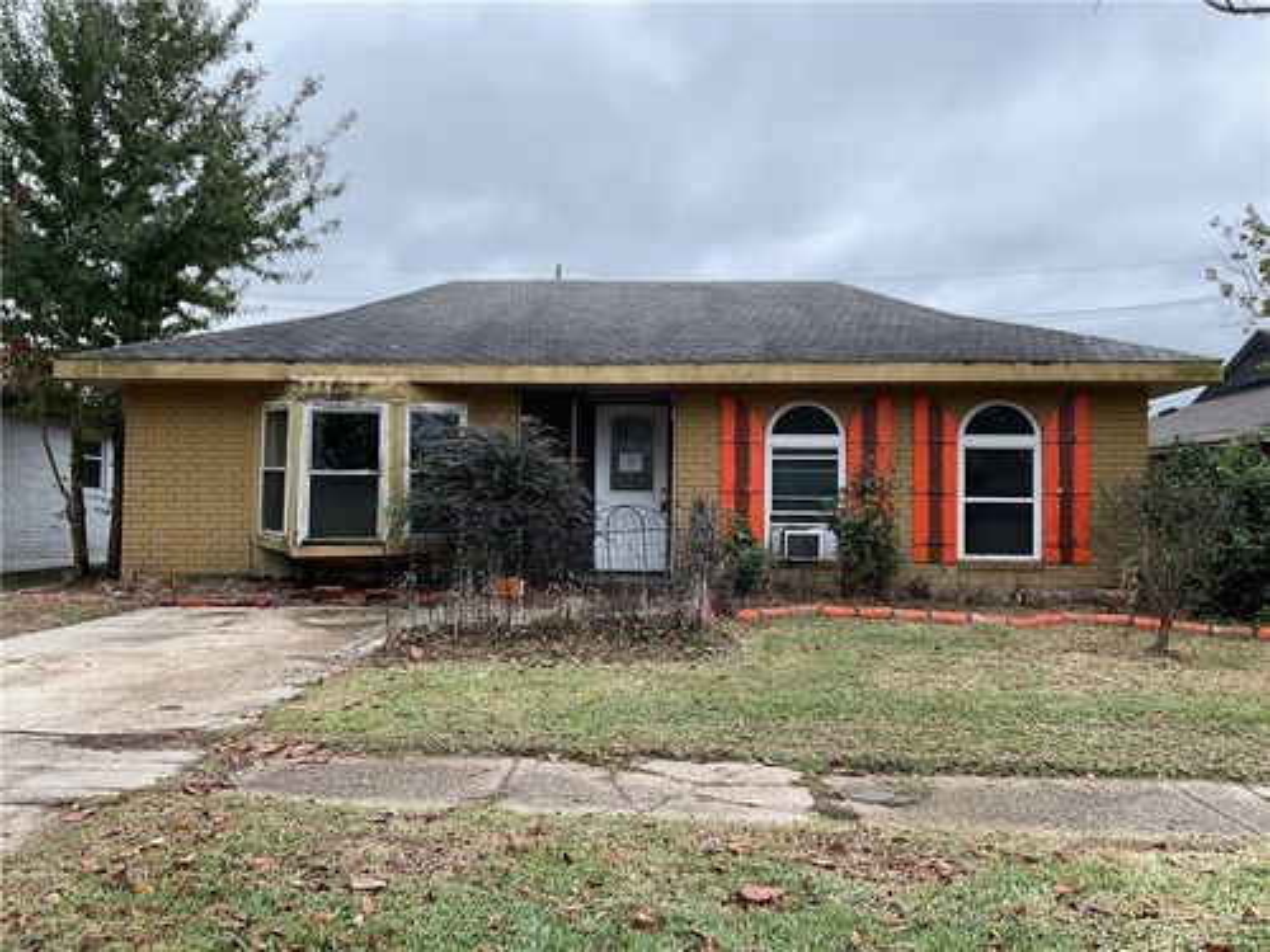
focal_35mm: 29
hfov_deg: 61.7
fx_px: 1064
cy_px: 476
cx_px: 635
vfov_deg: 48.2
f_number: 1.8
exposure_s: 1/201
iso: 16
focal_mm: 3
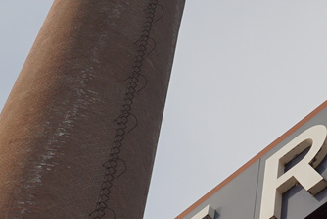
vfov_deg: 8.2
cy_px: 185
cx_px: 262
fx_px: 1521
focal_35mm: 167
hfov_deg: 12.2
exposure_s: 1/250
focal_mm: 23
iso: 100
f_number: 7.1
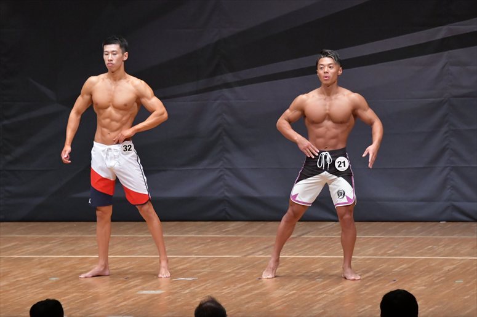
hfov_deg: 8.6
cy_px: 158
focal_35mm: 240
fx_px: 3178
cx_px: 238
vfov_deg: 5.7
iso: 6400
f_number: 5.6
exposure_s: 1/400
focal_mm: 160
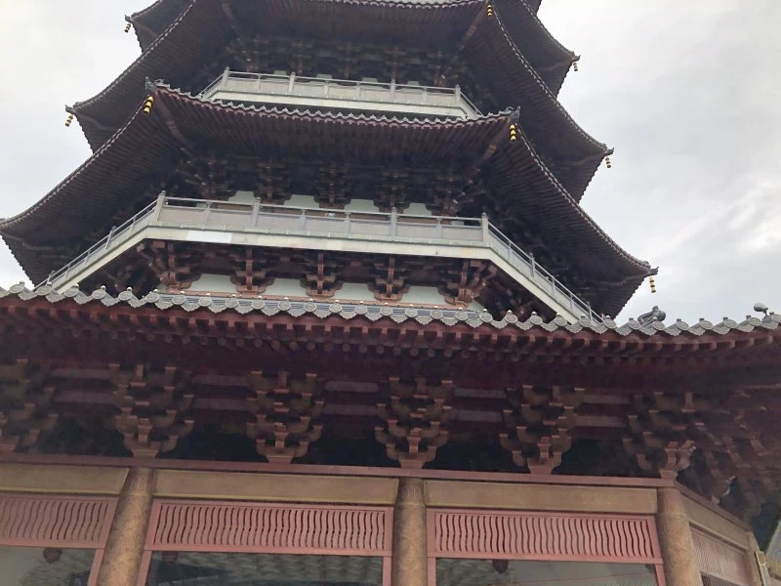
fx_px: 632
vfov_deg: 49.7
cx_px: 390
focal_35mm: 28
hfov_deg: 63.4
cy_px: 293
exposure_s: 1/1171
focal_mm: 4
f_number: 1.8
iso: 20
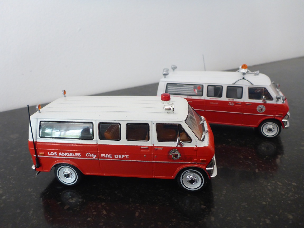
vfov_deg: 49.7
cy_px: 114
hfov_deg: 63.4
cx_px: 152
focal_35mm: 28
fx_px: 246
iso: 400
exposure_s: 1/40
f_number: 3.3
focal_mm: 4.9
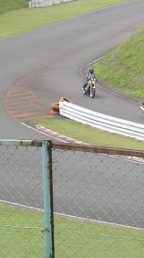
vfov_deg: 6.7
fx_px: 2186
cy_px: 104
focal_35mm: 321
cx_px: 190
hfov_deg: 3.8
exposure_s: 1/403
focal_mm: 16.2
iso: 84
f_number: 4.9
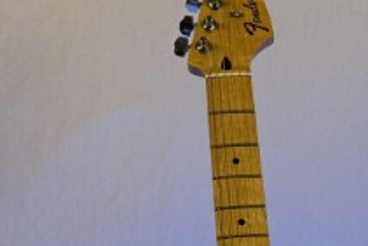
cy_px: 412
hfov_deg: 16.4
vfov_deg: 10.5
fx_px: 1268
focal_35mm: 124
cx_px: 274
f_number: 1.78
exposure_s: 1/120
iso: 64
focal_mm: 6.76
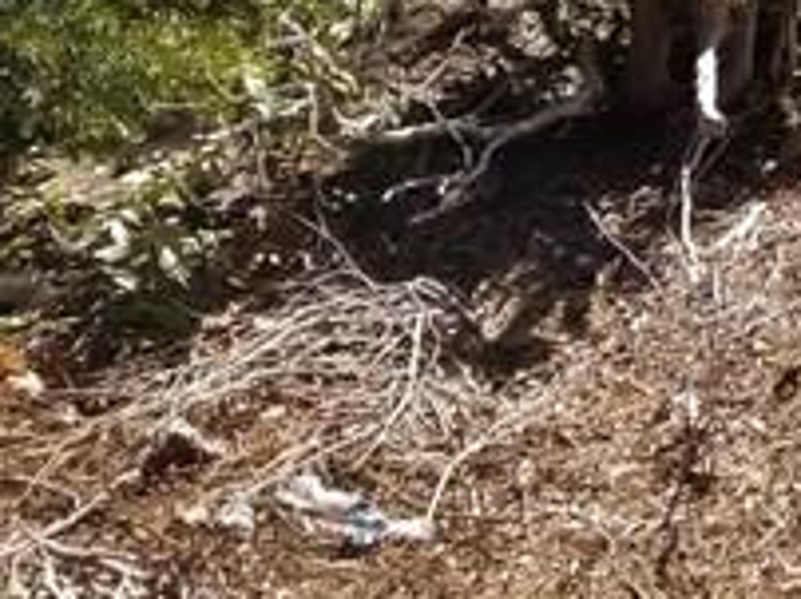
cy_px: -714
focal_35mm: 132
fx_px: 3051
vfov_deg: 10.1
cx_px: 1523
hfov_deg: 13.2
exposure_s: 1/1600
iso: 50
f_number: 1.7
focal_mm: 4.3
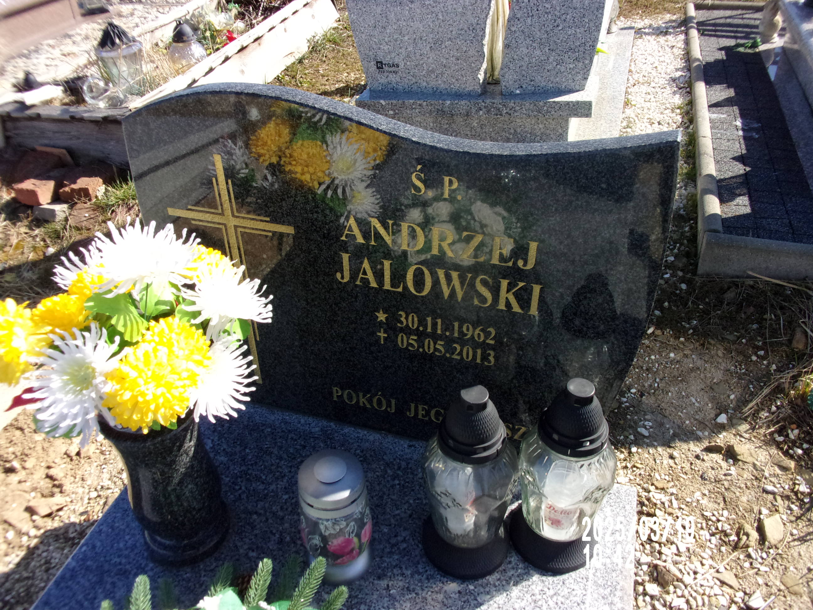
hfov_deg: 63.4
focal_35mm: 28
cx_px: 406
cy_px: 305
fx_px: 658
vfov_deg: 49.7
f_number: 10.8
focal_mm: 5.1
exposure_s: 1/120
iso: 200
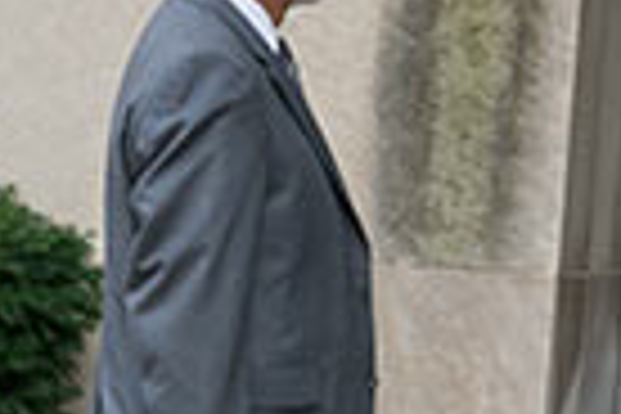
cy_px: 358
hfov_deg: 13.6
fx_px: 2173
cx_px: 1282
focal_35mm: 126
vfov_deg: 10.8
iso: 400
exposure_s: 1/250
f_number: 9.5
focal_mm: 30
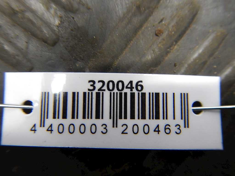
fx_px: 163
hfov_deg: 71.6
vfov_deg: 56.8
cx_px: 118
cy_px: 88
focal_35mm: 24
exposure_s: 1/25
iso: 400
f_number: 2.8
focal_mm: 4.3
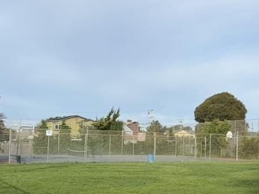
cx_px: 249
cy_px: 138
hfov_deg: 28.7
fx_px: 479
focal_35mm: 64
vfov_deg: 22.8
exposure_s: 1/3279
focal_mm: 6.76
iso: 80
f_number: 1.78
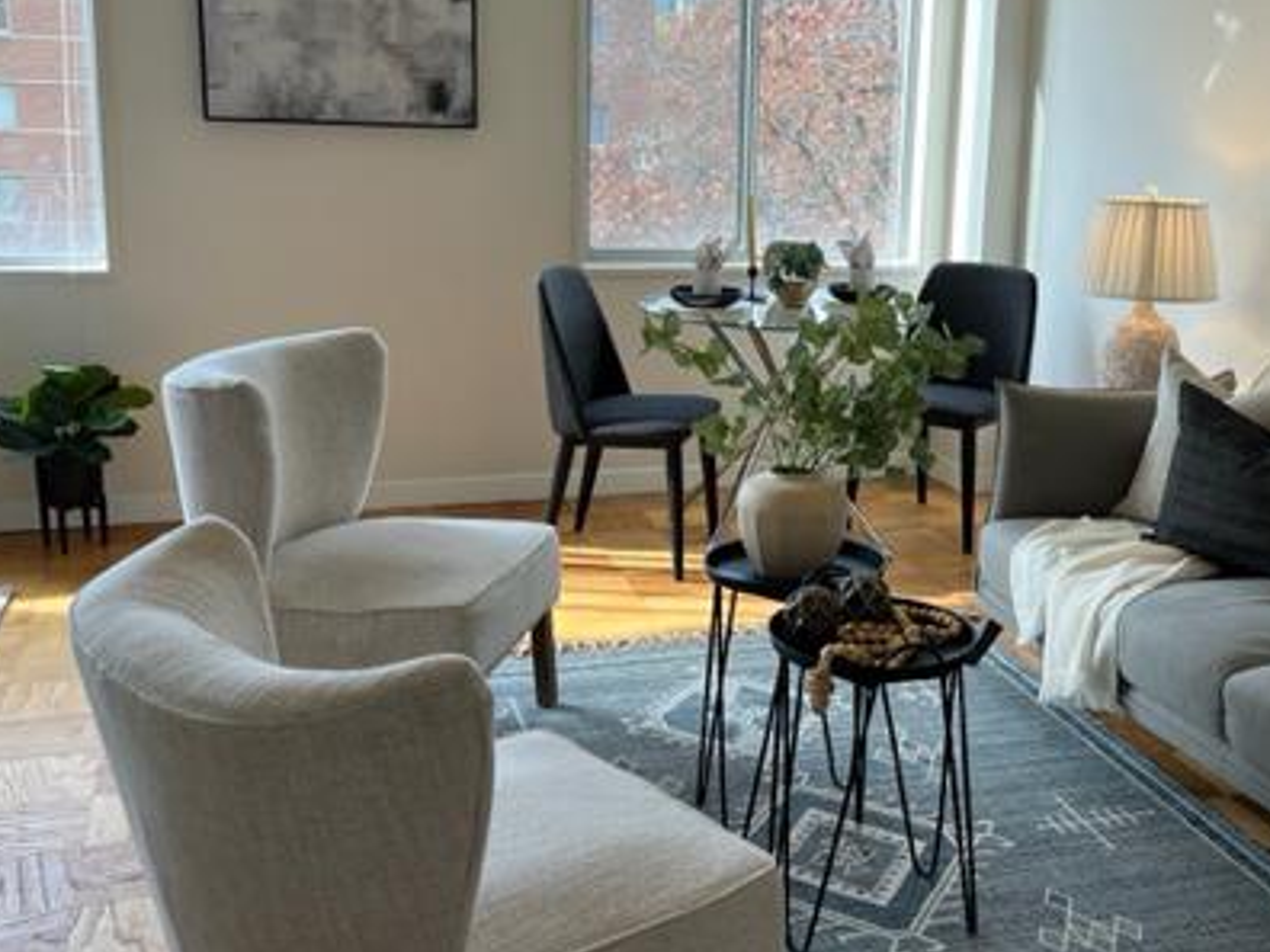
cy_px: 401
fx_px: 1541
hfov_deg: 44.1
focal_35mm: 42
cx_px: 850
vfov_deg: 34.3
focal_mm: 5.1
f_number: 1.6
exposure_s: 1/266
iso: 50
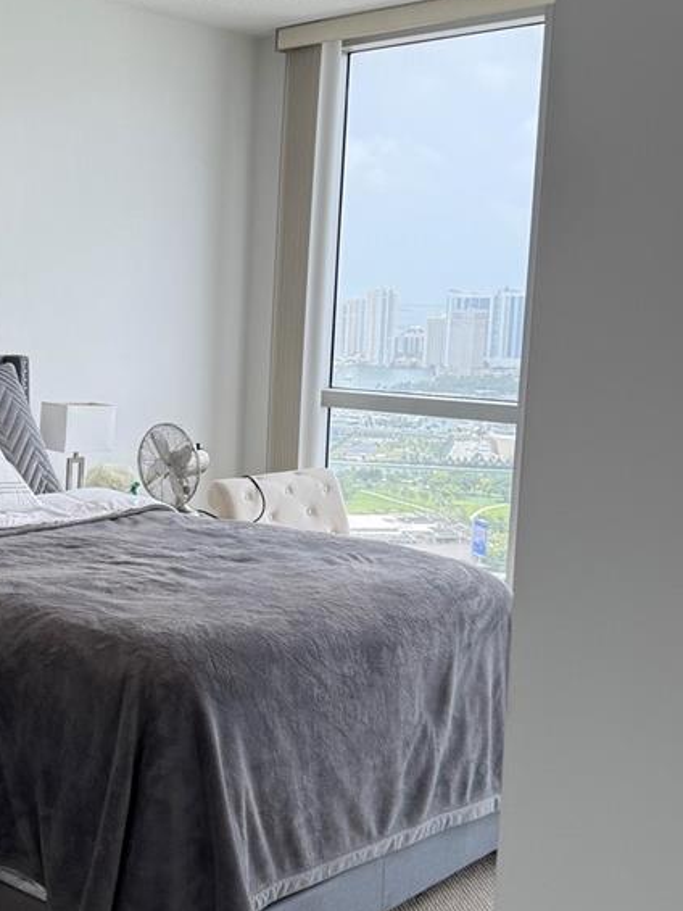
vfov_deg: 37.5
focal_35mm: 51
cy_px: 492
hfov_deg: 27.4
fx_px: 1341
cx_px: 43
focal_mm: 6.76
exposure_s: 1/593
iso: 100
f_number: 1.78
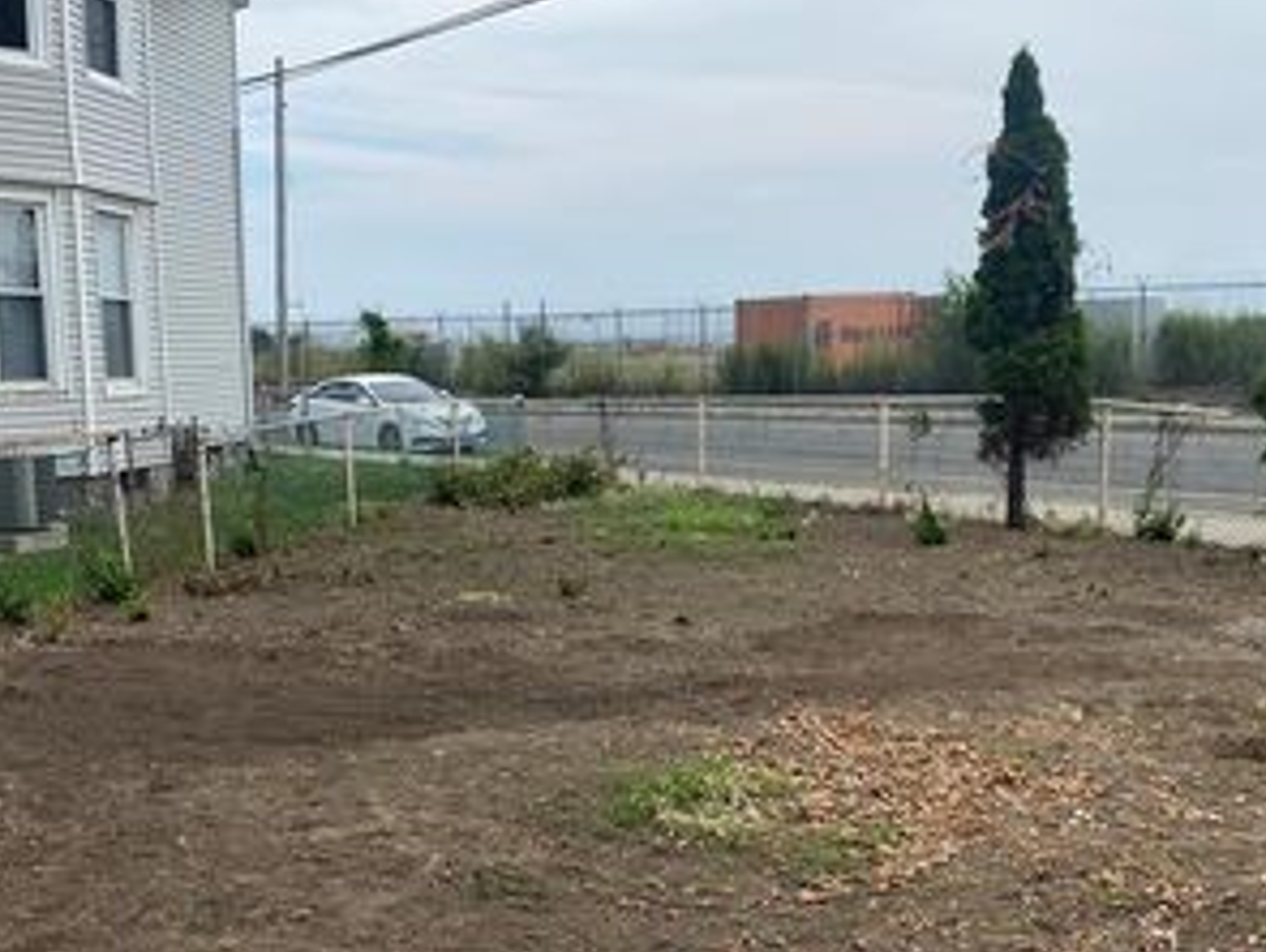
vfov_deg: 32.8
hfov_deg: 42.4
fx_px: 1611
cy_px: 598
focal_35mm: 44
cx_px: 433
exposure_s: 1/1808
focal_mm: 4.25
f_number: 1.8
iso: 32
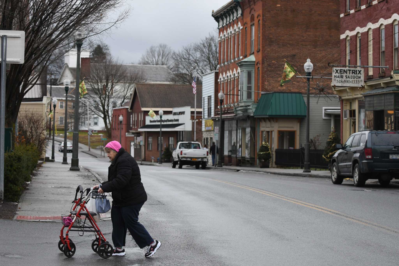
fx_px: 1164
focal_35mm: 105
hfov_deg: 19.5
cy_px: 133
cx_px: 200
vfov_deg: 13.0
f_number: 6.3
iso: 500
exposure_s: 1/800
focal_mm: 70
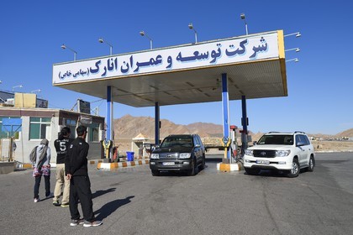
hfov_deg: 65.5
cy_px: 118
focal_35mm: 28
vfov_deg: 46.4
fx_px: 275
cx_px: 176
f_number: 13
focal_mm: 28
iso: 200
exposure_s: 1/320
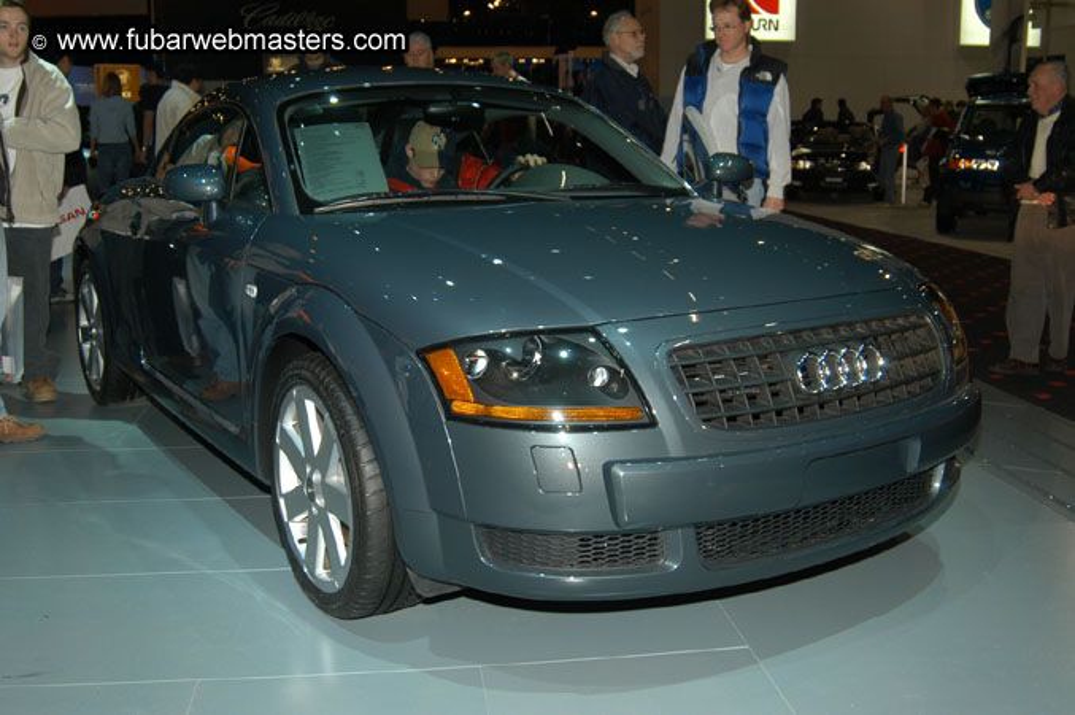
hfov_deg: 53.2
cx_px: 538
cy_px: 358
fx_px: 1074
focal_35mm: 36
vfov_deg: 36.8
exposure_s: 1/60
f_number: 5
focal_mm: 24
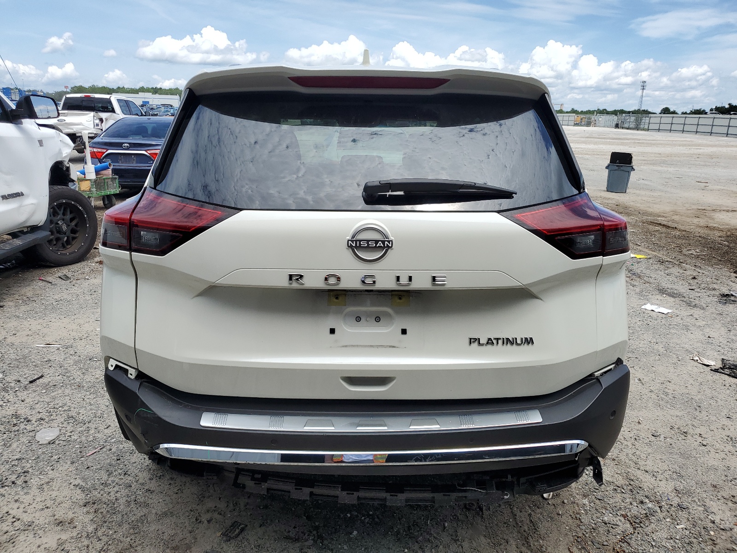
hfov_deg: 67.3
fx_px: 554
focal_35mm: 26
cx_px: 368
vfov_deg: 53.1
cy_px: 276
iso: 50
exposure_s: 1/3333
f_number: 1.5
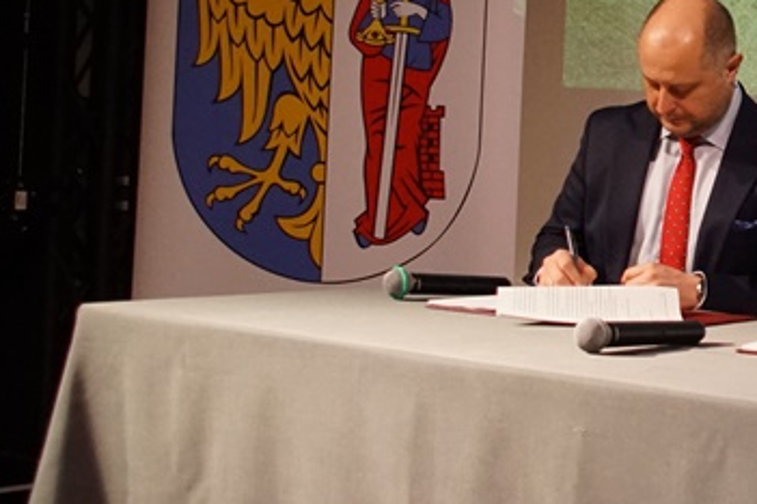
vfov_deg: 14.4
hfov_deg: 20.6
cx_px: 843
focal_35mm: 94
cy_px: 40
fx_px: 1976
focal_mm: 22
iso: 2000
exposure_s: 1/160
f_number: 4
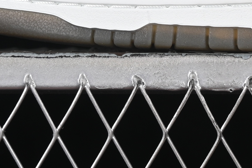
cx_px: 269
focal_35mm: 292
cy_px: -149
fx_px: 2044
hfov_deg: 7.0
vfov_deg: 4.6
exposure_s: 1/80
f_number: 8
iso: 160
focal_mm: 50
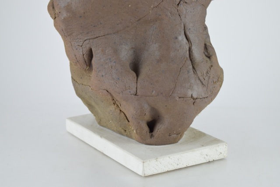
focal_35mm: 82
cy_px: 94
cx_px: 140
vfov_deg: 16.6
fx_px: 642
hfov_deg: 24.6
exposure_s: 1/125
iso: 800
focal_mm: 55
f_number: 6.3
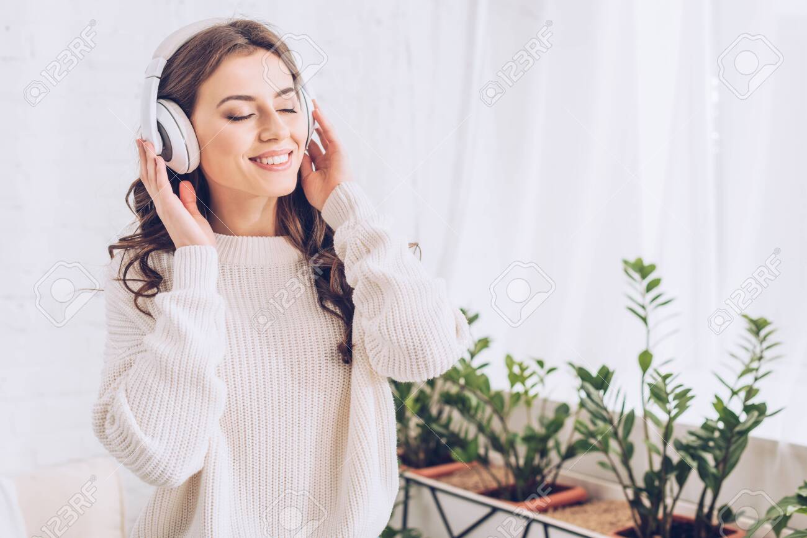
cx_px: 404
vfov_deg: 27.0
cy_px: 269
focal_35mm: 50
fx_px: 1121
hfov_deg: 39.6
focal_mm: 50
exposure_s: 1/200
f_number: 3.5
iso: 125
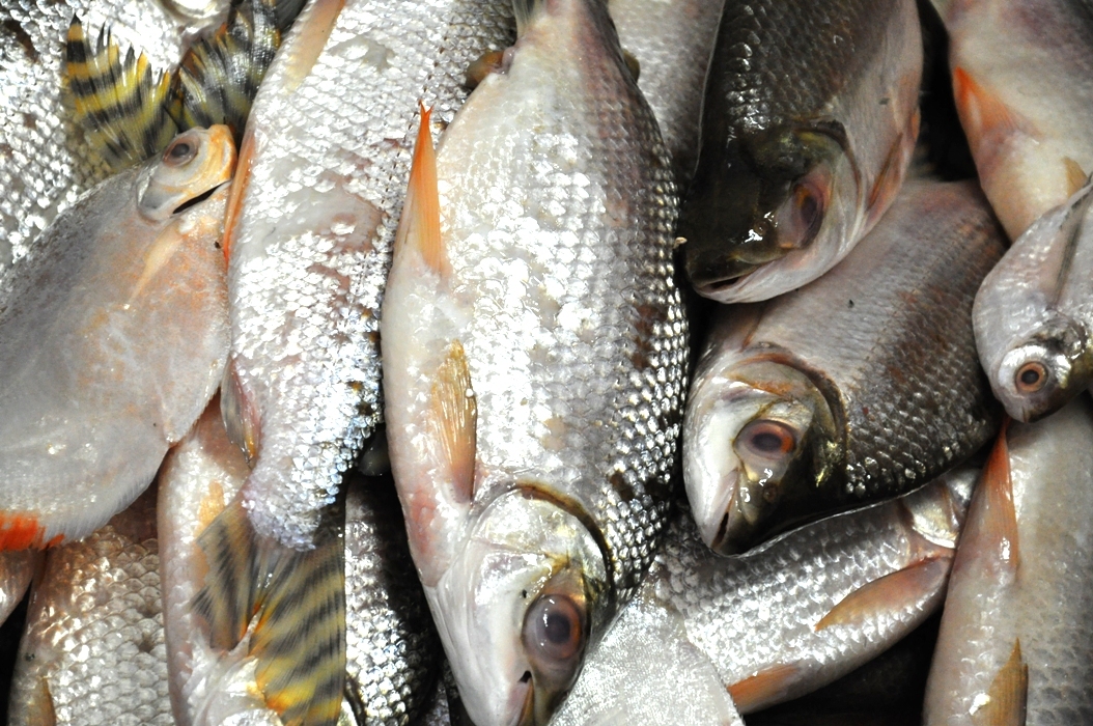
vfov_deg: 10.1
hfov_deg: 15.2
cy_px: 363
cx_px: 546
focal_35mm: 135
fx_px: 4094
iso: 1600
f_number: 5.6
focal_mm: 90
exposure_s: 1/50
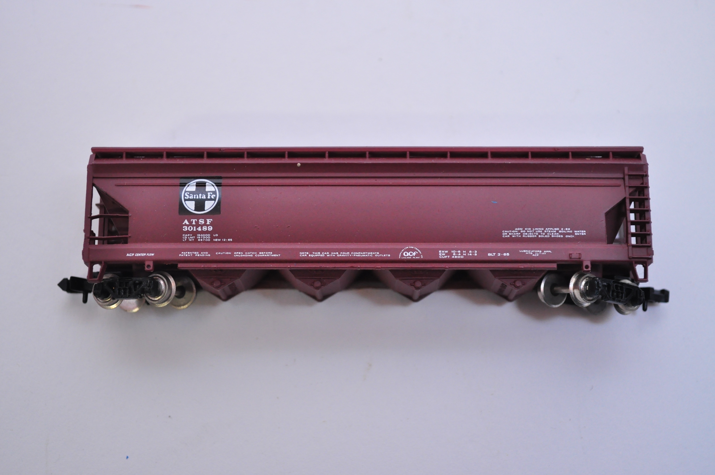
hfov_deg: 33.4
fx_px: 1190
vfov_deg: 22.6
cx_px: 358
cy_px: 238
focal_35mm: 60
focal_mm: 40
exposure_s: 1/125
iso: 1000
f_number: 5.3
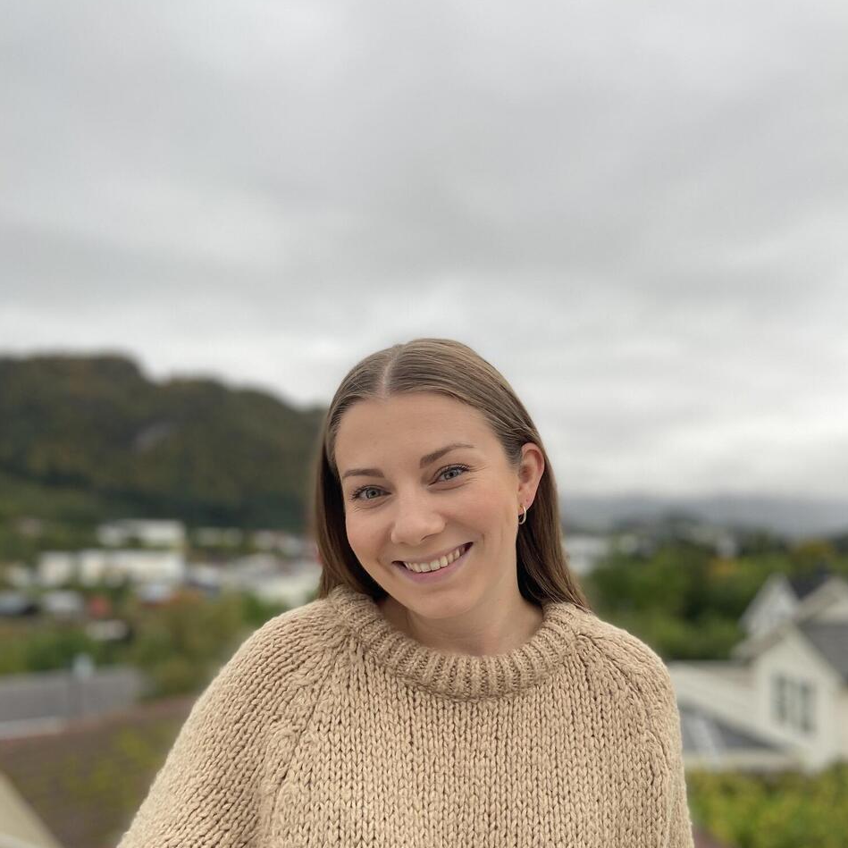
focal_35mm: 31
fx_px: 859
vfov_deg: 52.2
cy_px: 505
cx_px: 427
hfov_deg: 52.5
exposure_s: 1/129
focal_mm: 4.25
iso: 32
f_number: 1.8
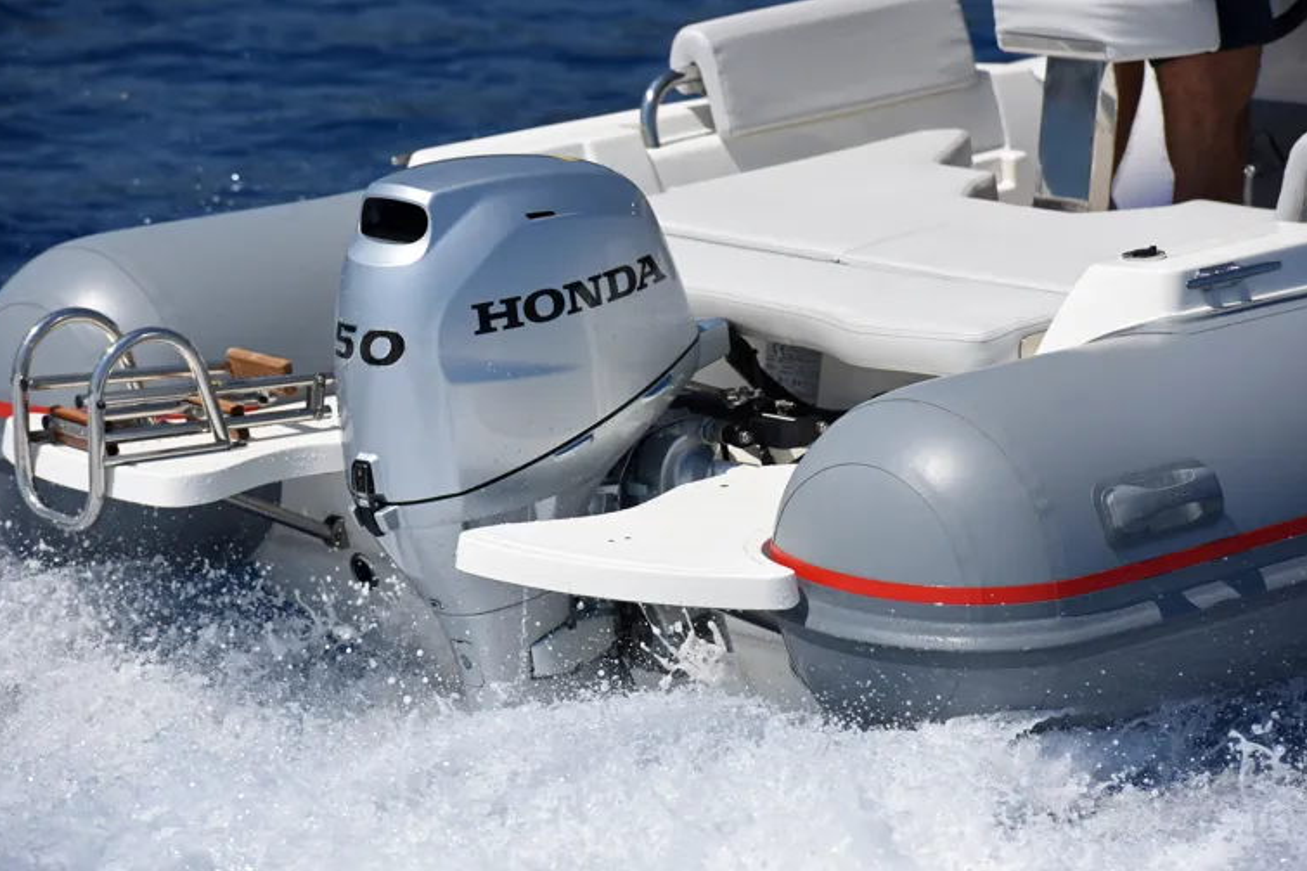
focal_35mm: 212
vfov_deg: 6.5
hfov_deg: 9.7
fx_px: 7695
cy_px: 460
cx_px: 618
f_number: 8
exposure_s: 1/3200
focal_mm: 200
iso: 400
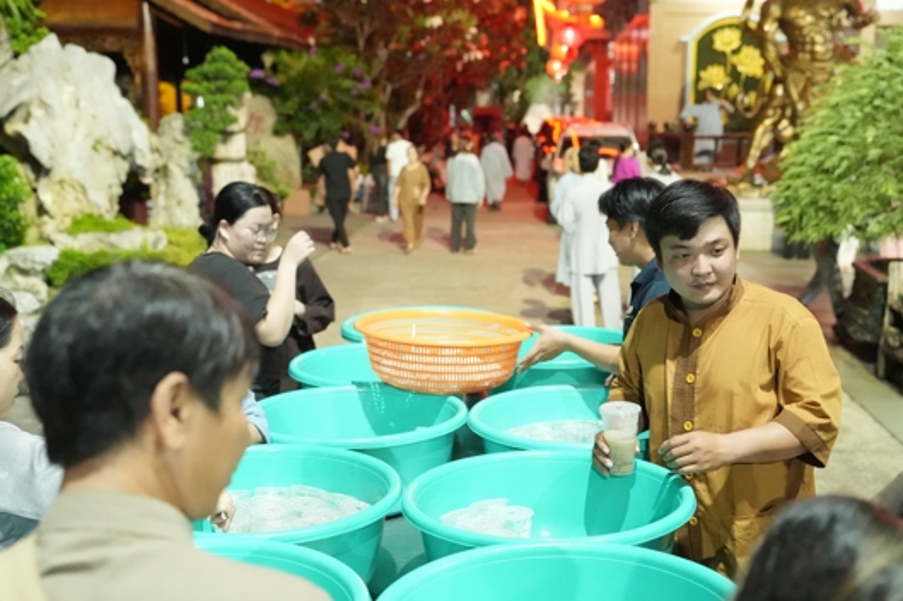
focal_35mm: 43
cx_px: 478
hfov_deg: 45.4
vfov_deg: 31.1
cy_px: 365
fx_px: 1078
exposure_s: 1/125
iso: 16000
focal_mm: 35
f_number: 2.8
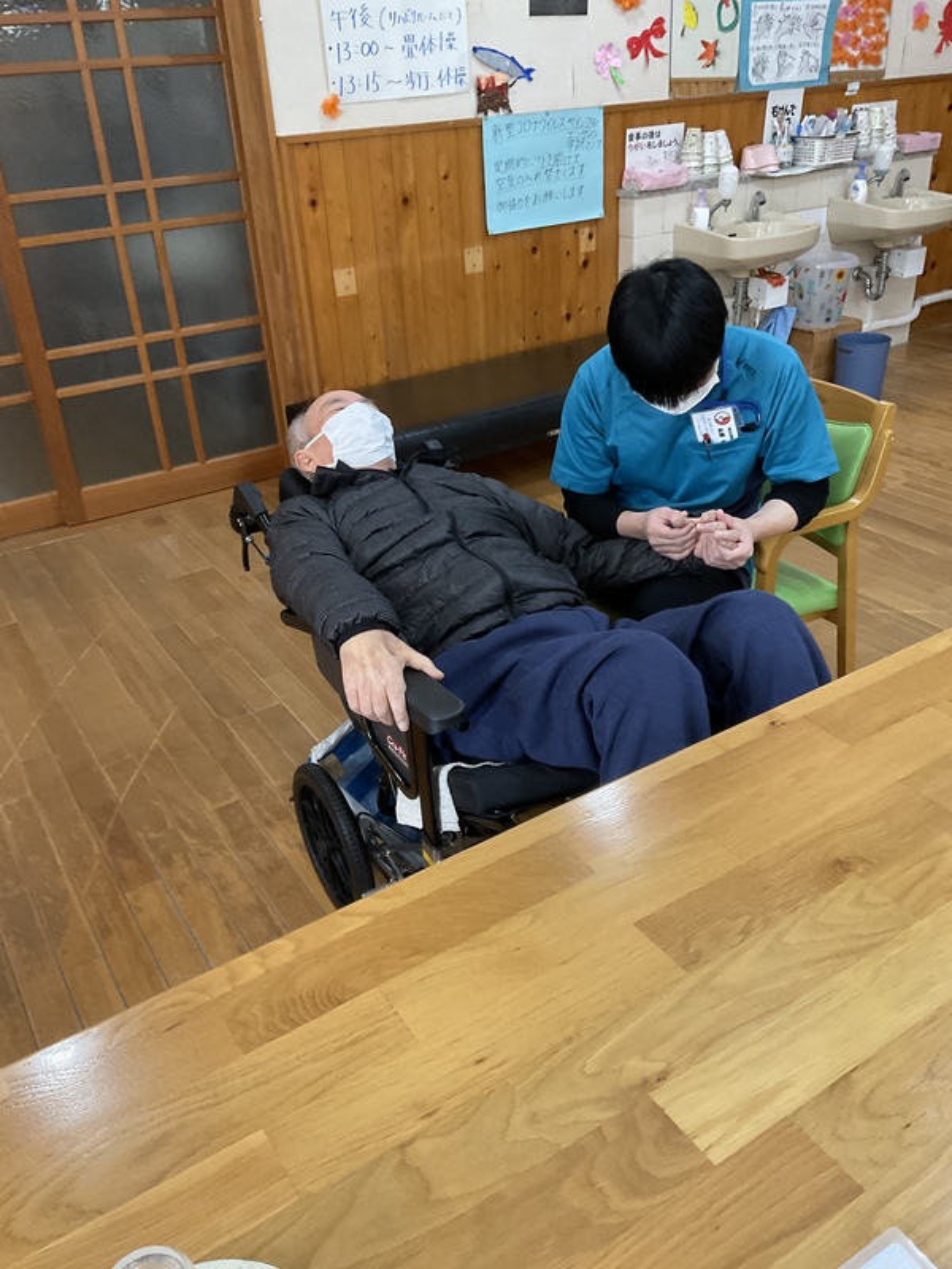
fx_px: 1063
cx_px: 476
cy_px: 634
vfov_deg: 61.7
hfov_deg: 48.2
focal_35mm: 29
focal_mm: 3
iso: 250
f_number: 1.8
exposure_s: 1/60
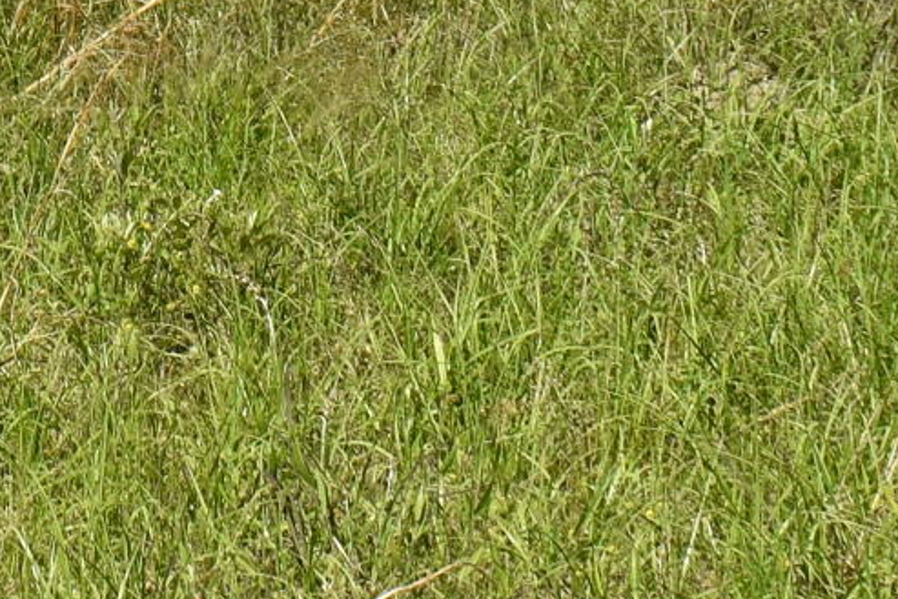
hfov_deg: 9.2
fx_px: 5464
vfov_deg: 6.2
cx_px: -255
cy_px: -282
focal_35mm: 219
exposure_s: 1/320
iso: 100
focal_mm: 24
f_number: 9
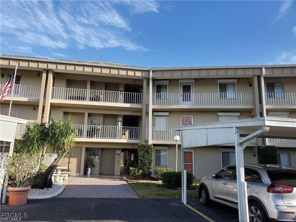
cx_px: 148
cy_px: 111
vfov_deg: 53.1
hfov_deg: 67.3
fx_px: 222
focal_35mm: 26
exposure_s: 1/686
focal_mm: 4.3
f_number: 2.4
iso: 50
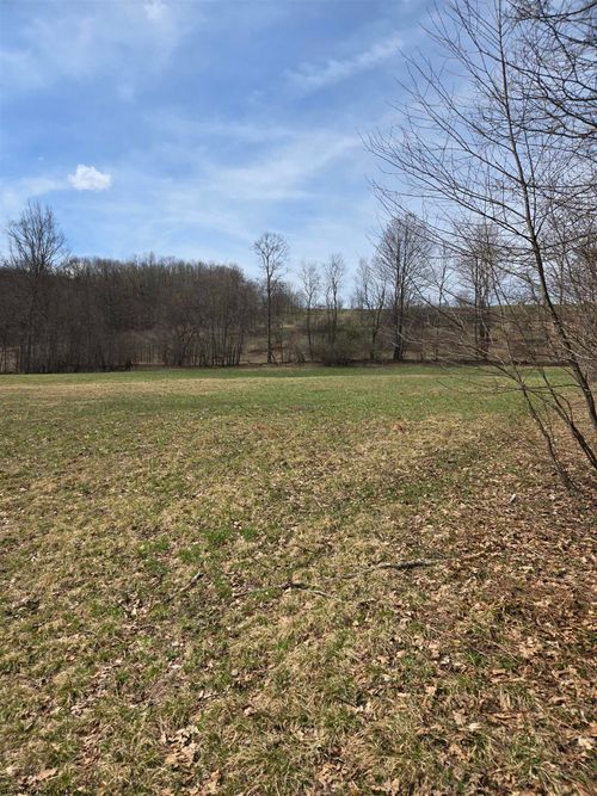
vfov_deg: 73.9
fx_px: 529
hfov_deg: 58.9
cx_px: 298
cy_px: 398
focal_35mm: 23
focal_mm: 5.4
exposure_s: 1/2404
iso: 25
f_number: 1.8
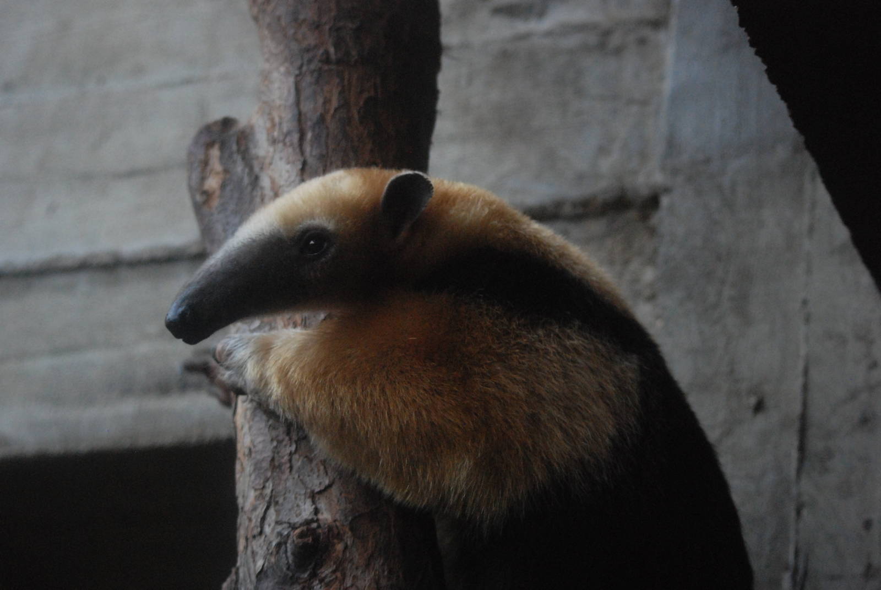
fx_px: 2573
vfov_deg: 13.1
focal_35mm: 105
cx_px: 440
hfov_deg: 19.4
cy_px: 295
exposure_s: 1/160
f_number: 4
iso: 1600
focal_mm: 70
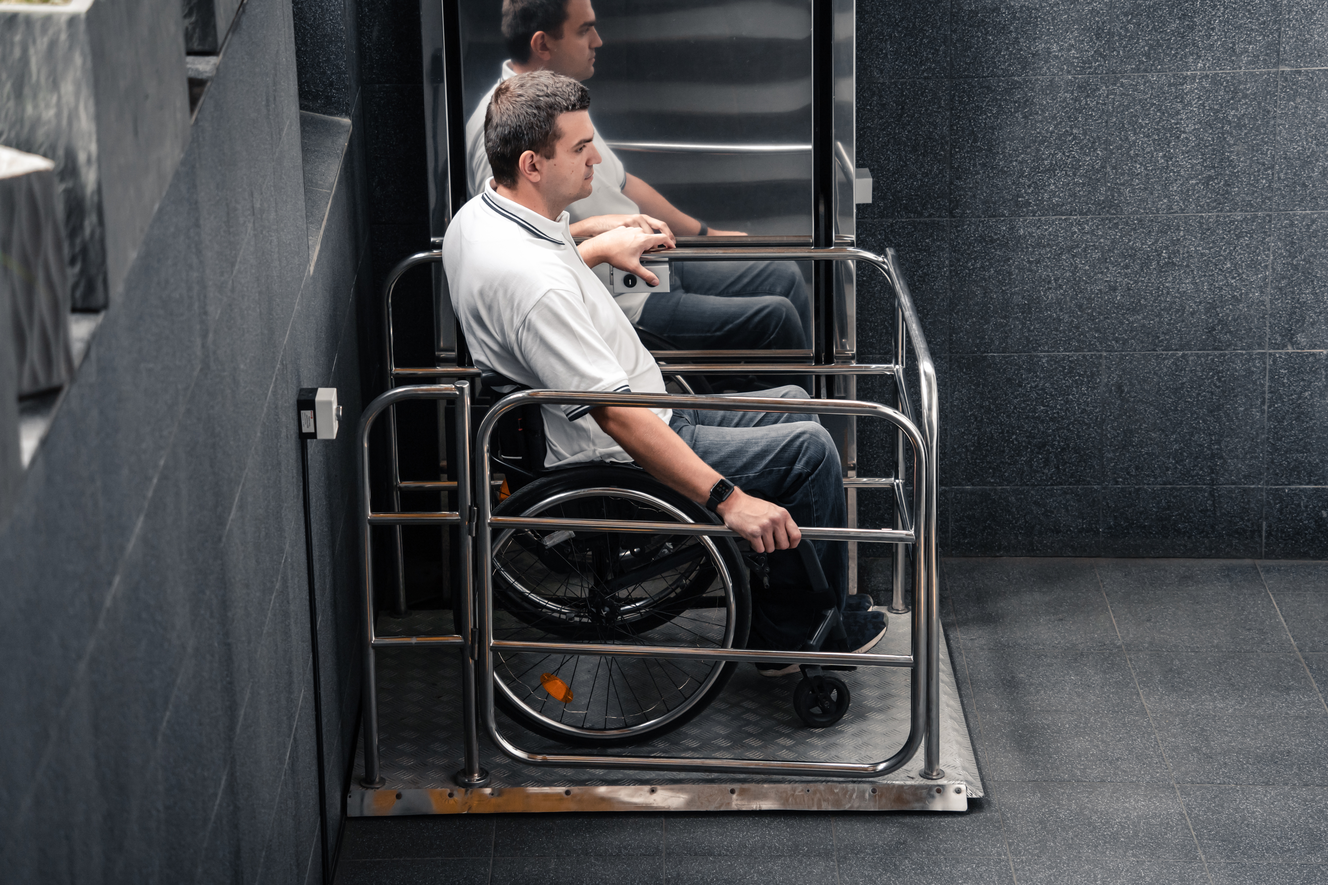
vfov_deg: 14.6
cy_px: 442
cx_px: 664
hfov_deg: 21.7
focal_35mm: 94
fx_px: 3467
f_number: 4.5
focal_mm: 94
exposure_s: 1/100
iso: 400
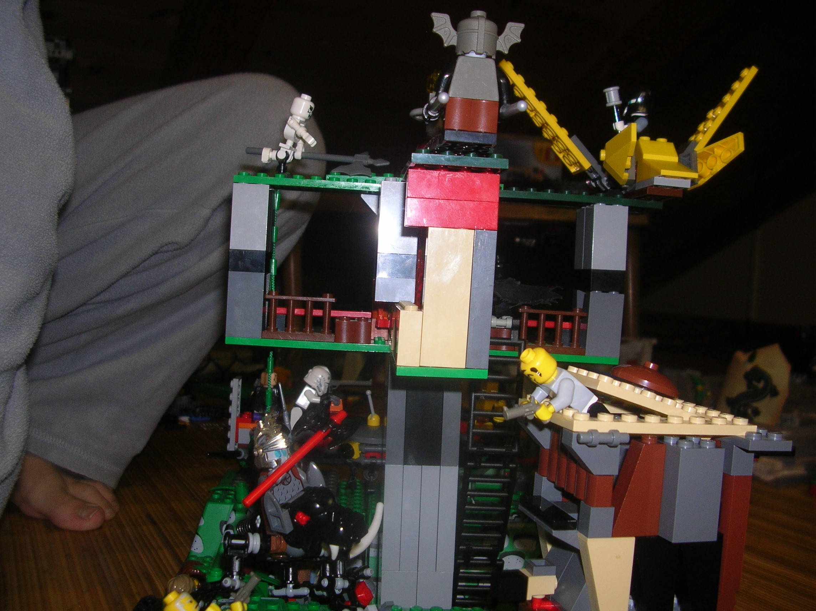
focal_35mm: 35
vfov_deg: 40.6
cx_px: 408
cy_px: 306
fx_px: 824
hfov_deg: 52.7
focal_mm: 5.8
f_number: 2.8
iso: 50
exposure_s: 1/60.1
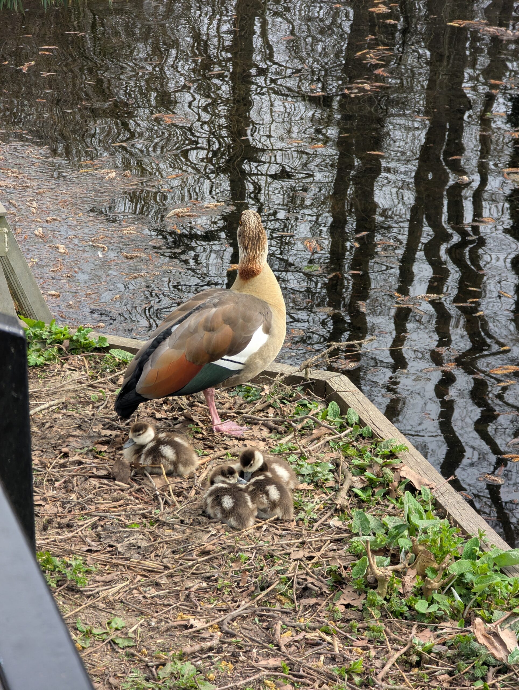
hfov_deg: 14.0
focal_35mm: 106
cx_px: 260
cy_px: 345
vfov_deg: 18.5
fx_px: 2113
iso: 62
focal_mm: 19
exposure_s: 1/245
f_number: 3.5
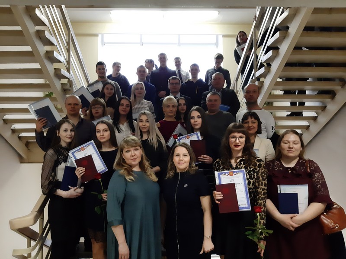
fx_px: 260
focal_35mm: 26
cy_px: 130
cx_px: 173
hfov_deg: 67.3
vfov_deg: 53.0
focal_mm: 3.93
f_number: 1.7
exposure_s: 1/50
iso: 400
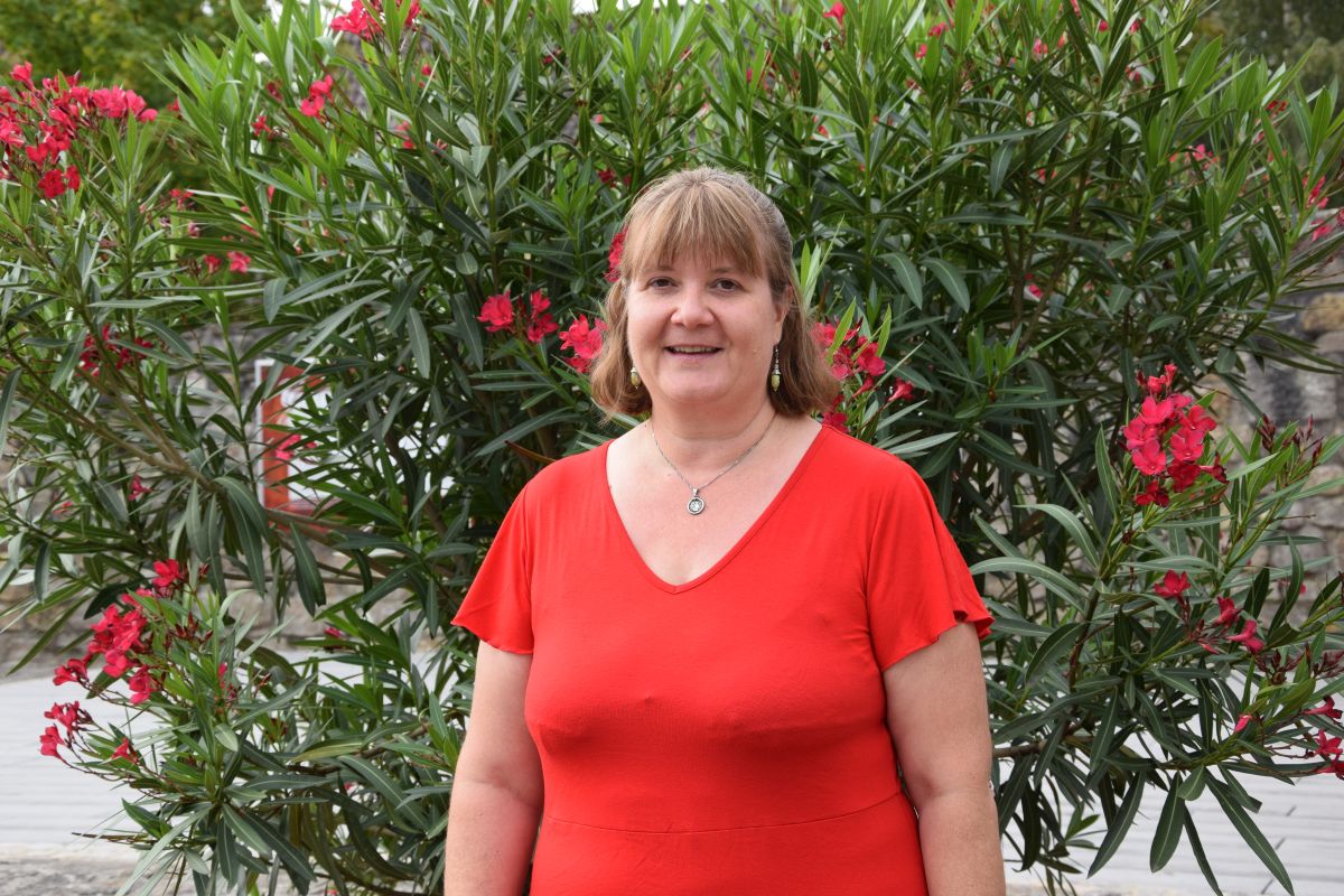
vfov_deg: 21.6
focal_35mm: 63
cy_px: 448
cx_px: 672
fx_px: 2352
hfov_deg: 31.9
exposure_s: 1/250
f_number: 8
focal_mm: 42
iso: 280
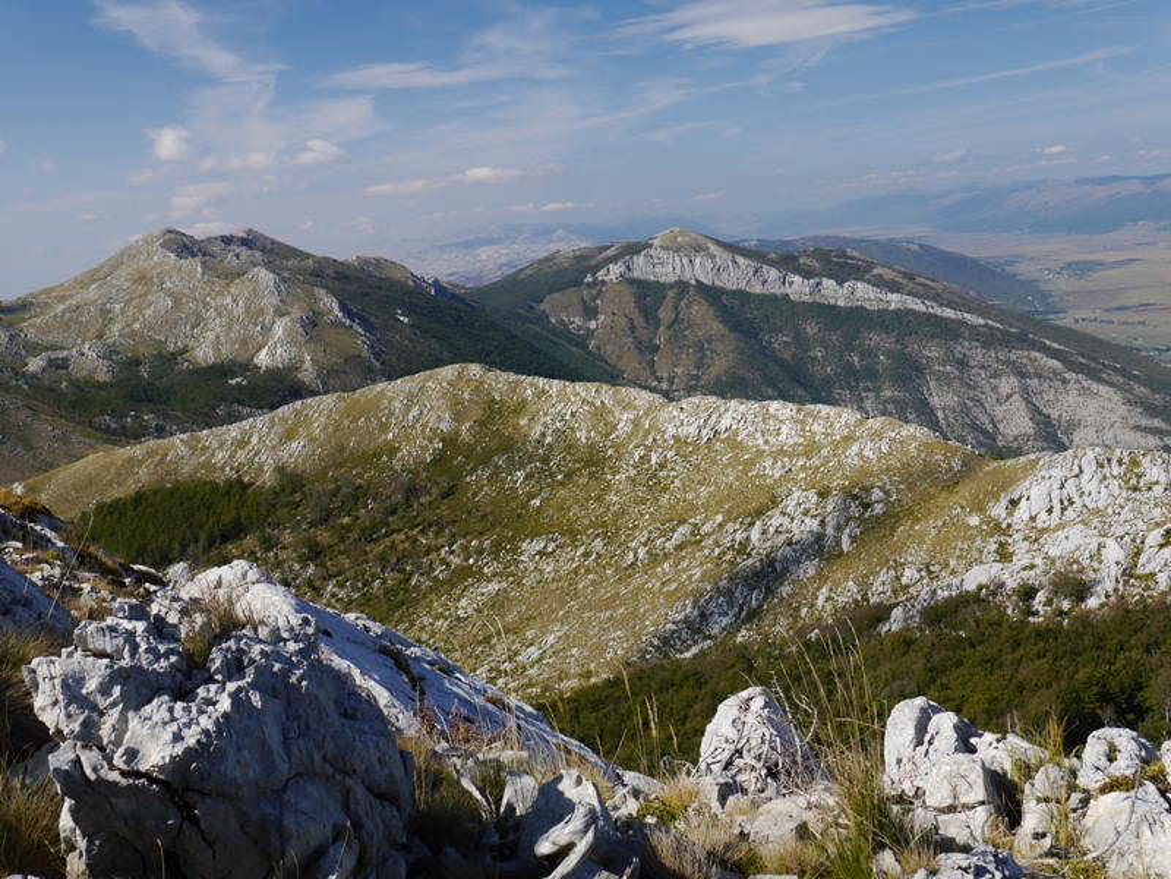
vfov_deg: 36.0
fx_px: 1353
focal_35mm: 40
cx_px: 586
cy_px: 440
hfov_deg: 46.8
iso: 160
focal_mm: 20
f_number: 7.1
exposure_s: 1/250
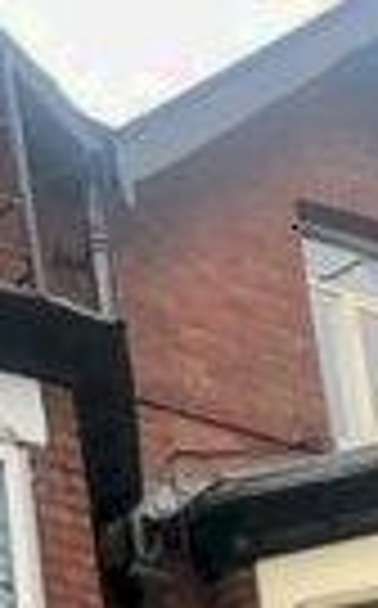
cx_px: -549
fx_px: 2546
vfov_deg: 12.7
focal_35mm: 154
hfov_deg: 7.8
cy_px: 1002
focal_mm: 3.99
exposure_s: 1/30
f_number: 1.8
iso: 32
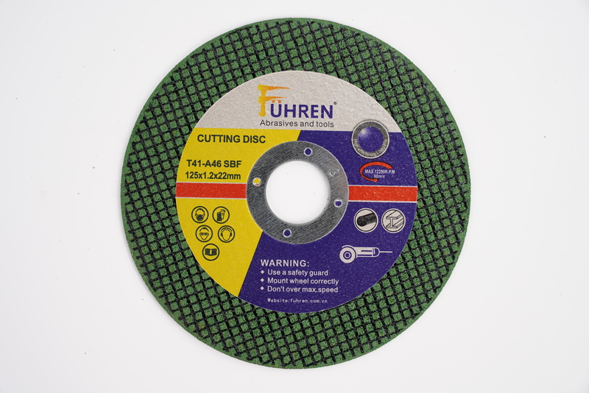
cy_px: 196
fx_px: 736
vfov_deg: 29.9
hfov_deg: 43.6
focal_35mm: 45
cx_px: 294
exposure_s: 1/100
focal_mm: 45
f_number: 5.6
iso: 500
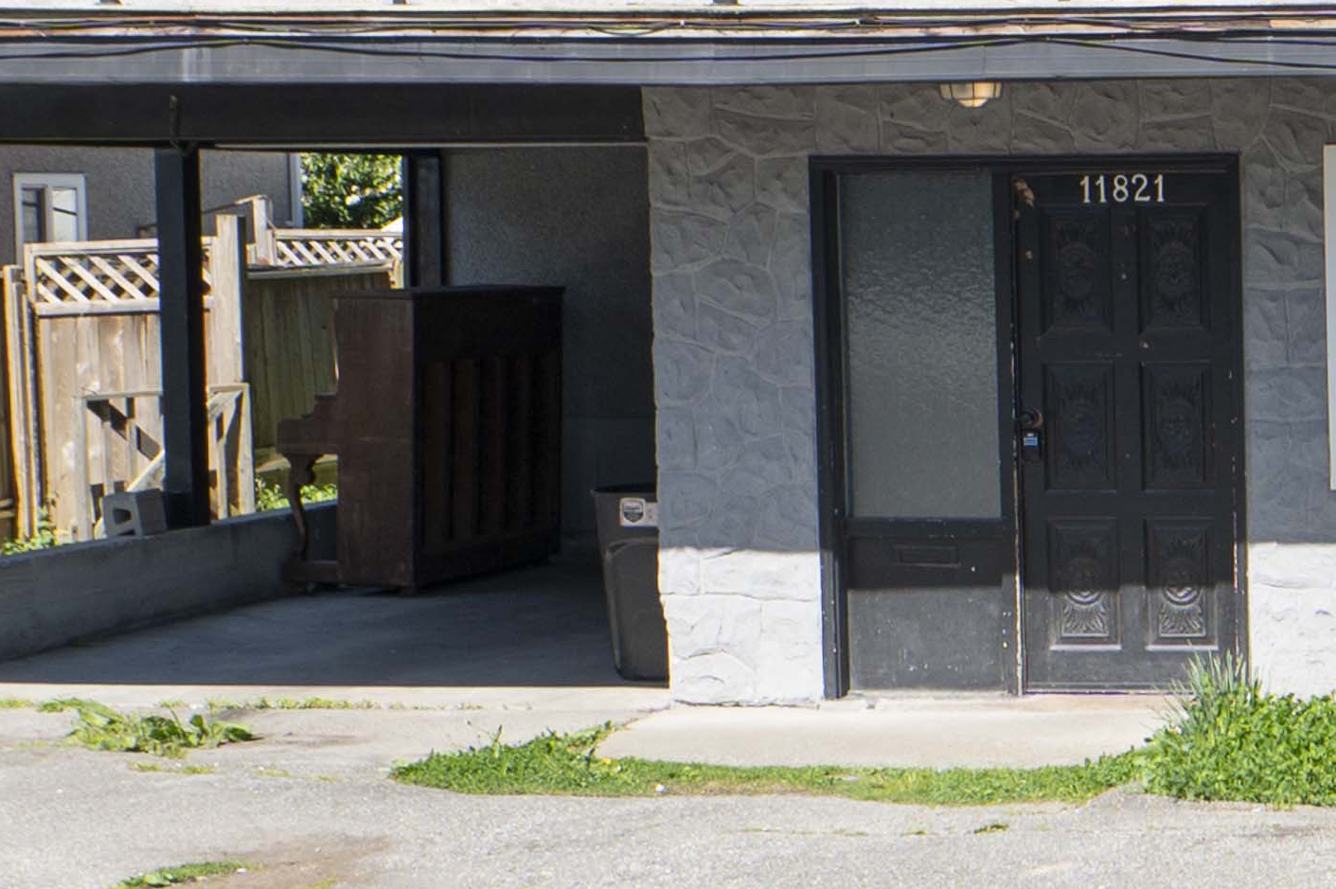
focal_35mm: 60
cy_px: -37
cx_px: 2033
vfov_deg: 21.6
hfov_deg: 25.0
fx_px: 2225
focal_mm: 14
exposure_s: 1/250
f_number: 7.1
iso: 100
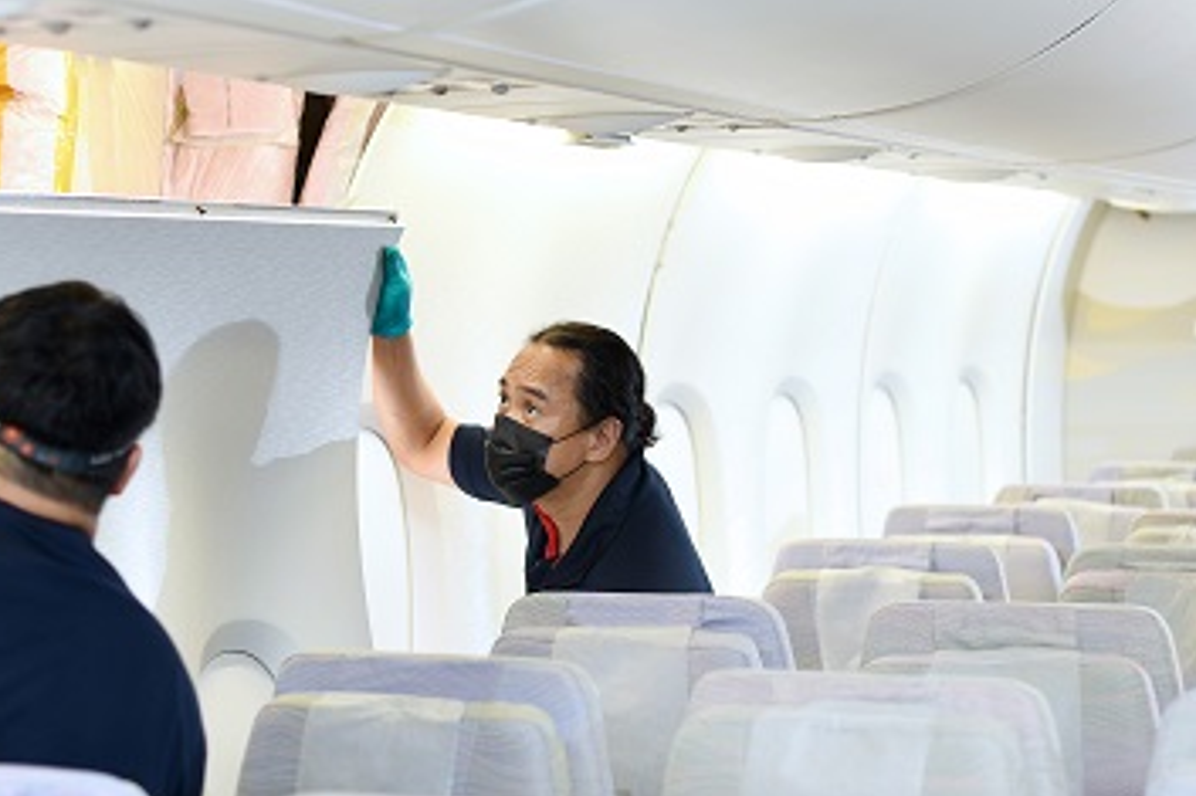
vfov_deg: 16.1
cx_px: 644
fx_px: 2822
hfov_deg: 23.9
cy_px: 457
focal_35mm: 85
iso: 400
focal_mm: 50
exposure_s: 1/100
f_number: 2.5
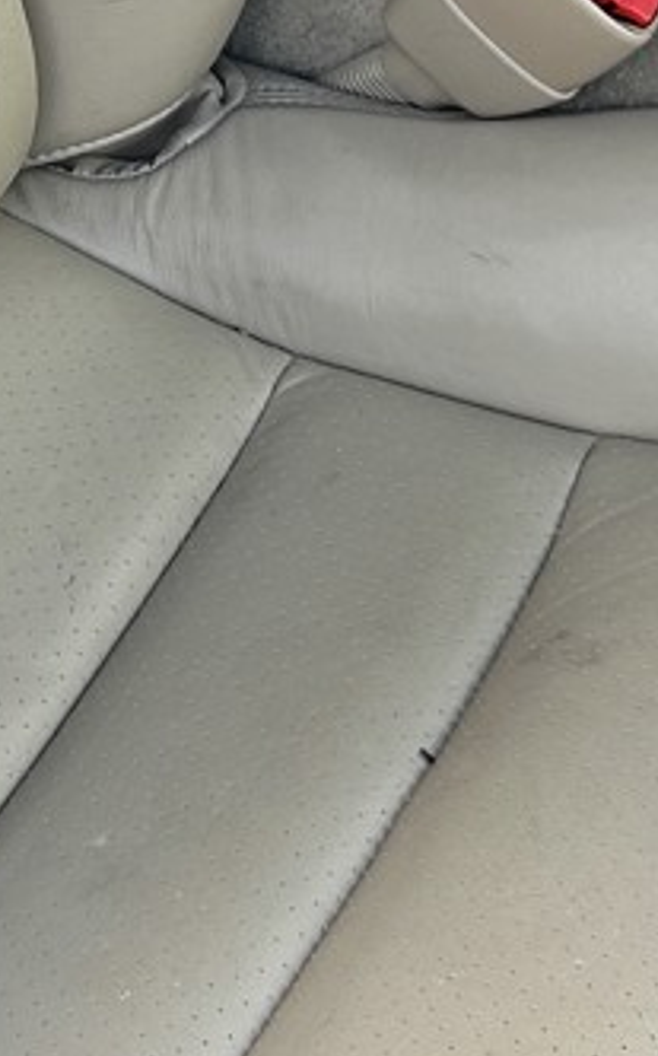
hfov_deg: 9.8
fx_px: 3823
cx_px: 108
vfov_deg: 15.4
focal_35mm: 133
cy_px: -10
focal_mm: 5.7
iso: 40
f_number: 1.5
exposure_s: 1/275
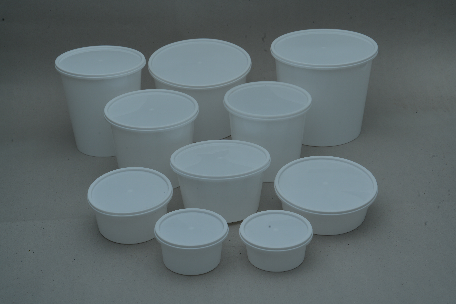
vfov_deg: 20.6
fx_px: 836
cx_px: 228
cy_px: 152
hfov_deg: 30.5
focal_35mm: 66
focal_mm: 66
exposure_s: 1/6
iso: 64
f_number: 18
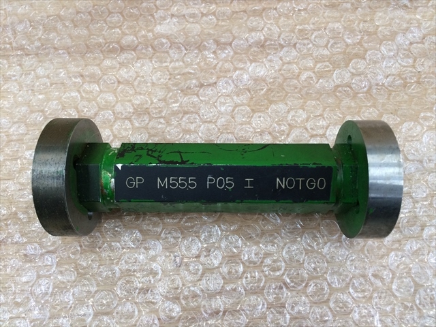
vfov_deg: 48.2
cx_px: 218
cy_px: 164
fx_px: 365
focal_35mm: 29
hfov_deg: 61.7
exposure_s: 1/30
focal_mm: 4.15
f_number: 2.2
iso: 64
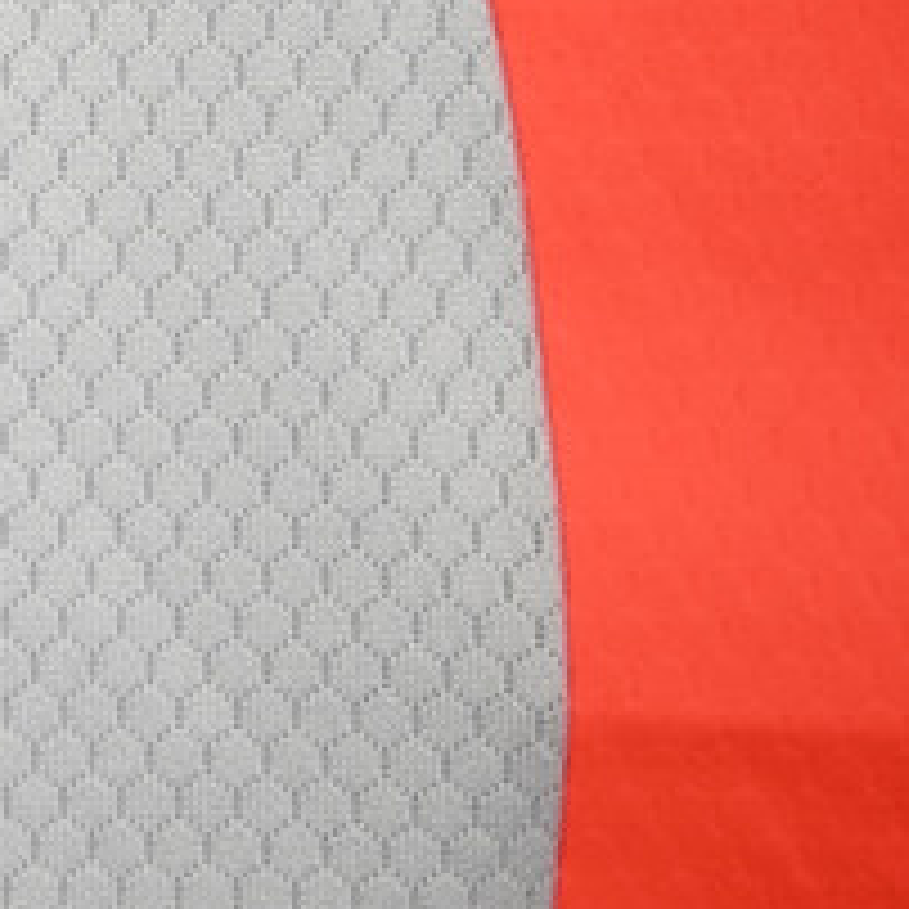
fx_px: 4130
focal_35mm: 139
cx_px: -992
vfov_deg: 12.4
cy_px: -14
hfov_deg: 11.2
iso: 200
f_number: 4.8
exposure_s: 1/125
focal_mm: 33
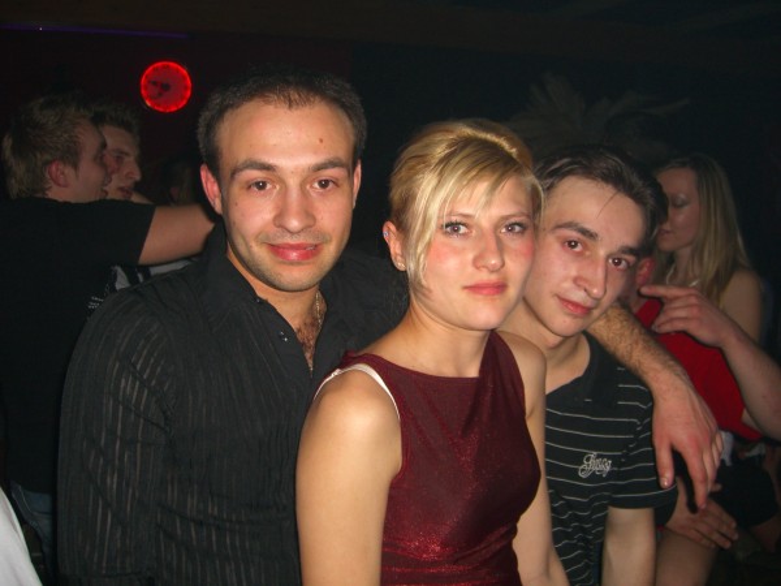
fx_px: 857
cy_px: 293
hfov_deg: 49.0
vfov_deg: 37.7
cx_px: 390
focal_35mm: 38
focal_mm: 7.9
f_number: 2.8
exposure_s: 1/60
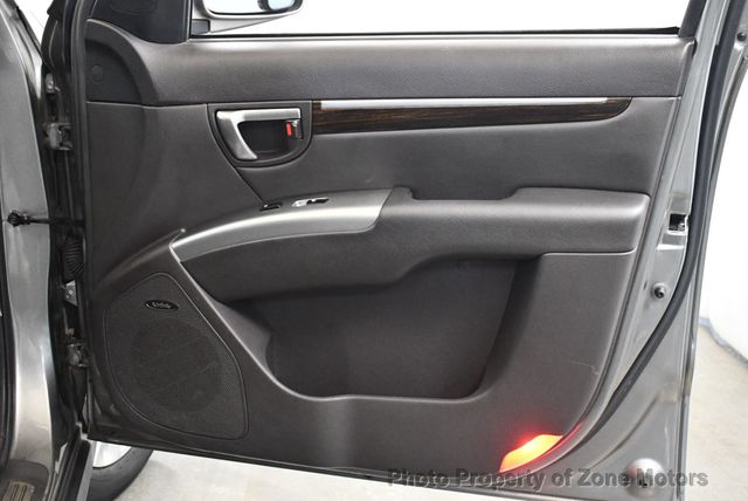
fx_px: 915
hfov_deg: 44.5
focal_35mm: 44
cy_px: 250
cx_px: 374
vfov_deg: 30.6
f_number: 3.8
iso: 3600
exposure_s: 1/60
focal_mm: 22
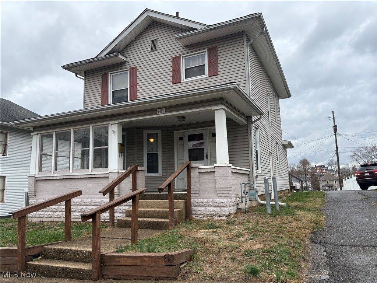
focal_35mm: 26
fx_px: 283
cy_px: 142
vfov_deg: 53.1
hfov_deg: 67.3
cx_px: 188
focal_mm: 5.96
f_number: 1.6
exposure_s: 1/667
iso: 50
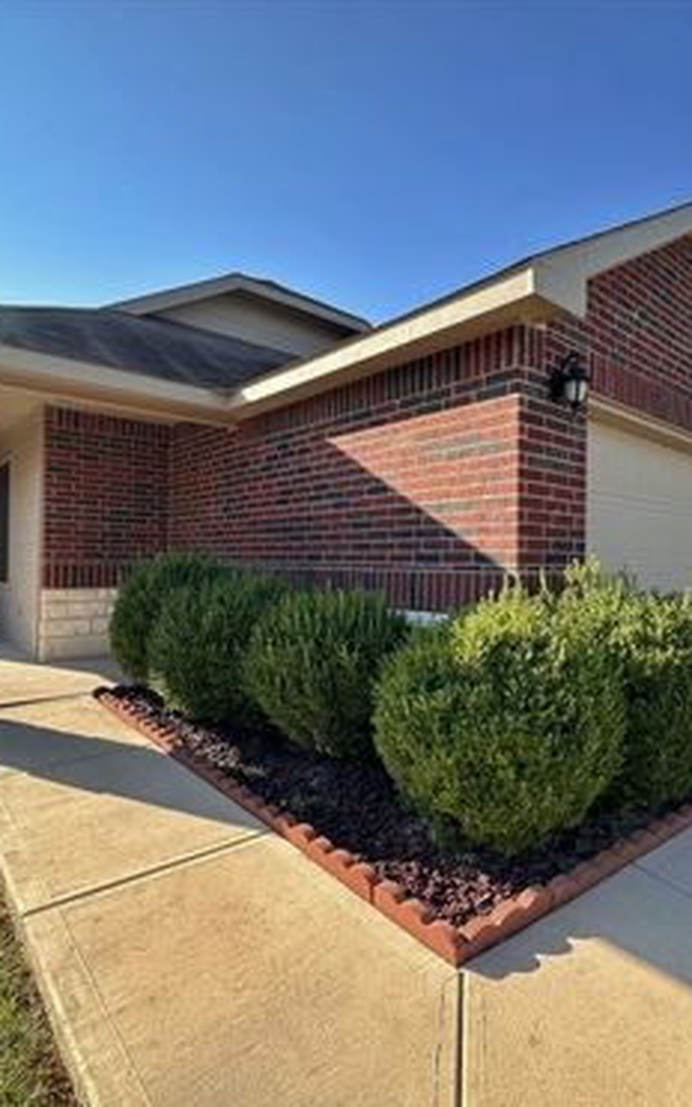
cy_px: 554
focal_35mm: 20
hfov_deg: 59.2
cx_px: 415
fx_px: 603
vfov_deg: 85.1
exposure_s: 1/332
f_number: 2.2
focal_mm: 2.22
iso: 40
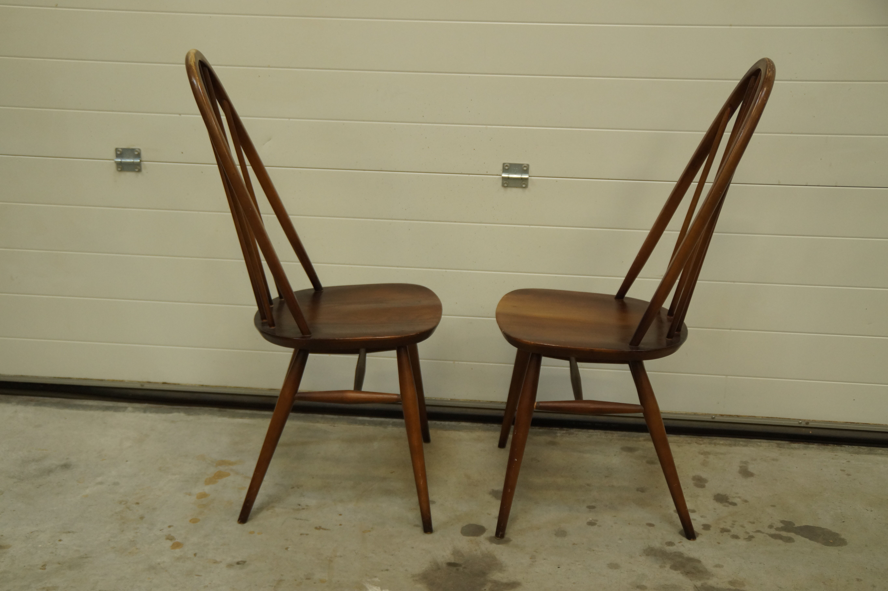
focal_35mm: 52
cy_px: 296
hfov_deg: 37.9
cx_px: 444
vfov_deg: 25.7
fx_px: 1294
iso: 640
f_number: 4.5
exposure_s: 1/60
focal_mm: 35
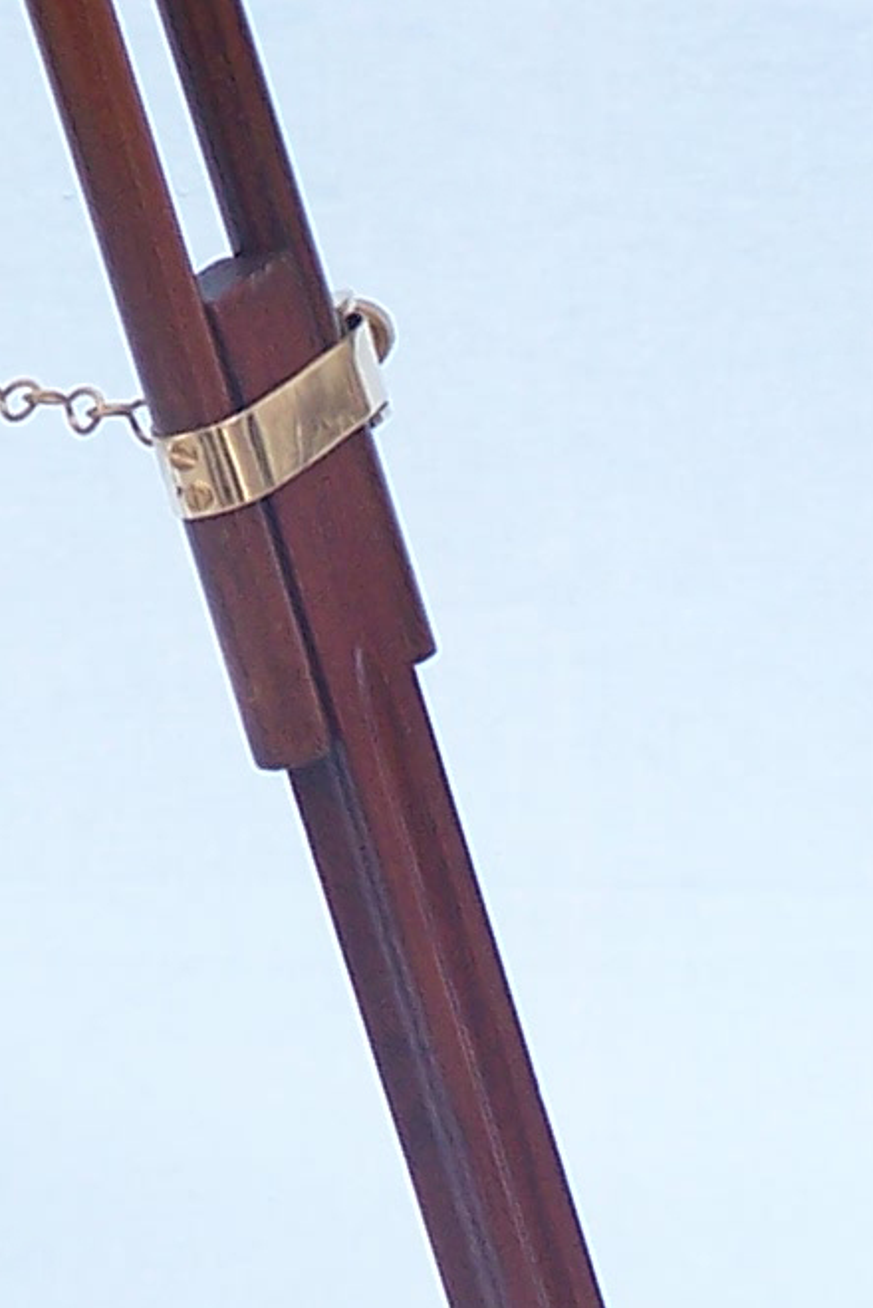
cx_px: -478
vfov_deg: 6.9
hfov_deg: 4.6
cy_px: -129
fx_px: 10828
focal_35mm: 298
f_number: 3.2
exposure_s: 1/250
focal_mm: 13.7
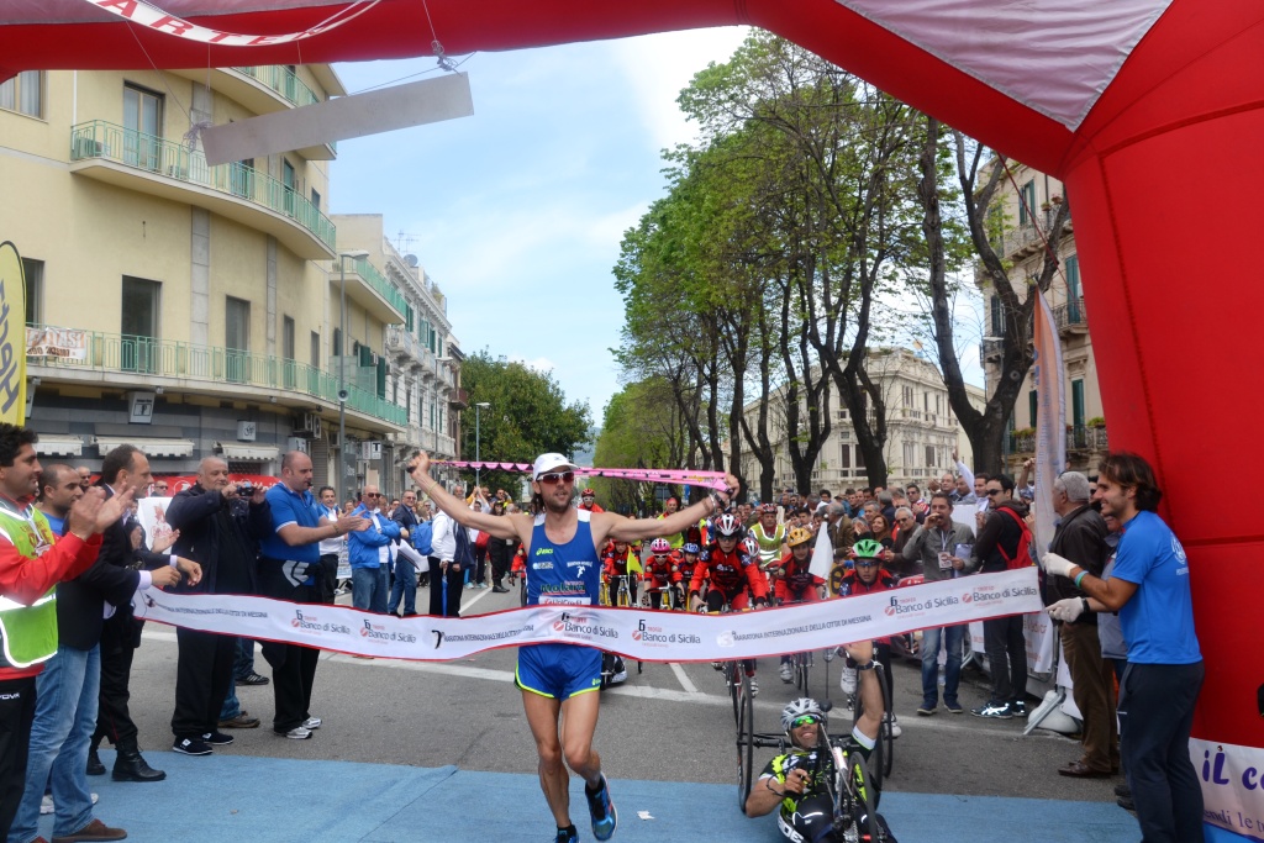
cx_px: 632
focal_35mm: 32
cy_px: 422
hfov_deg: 59.5
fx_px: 1106
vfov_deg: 41.7
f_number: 7.1
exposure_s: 1/200
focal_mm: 21
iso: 100
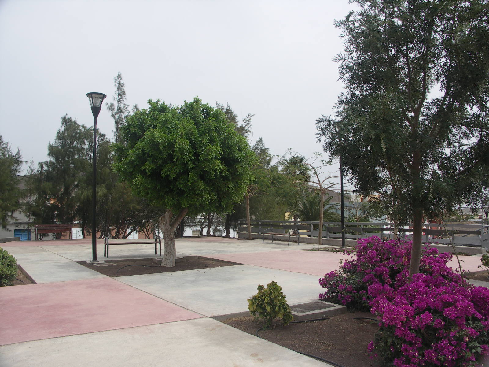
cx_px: 244
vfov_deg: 49.7
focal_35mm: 28
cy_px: 184
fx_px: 396
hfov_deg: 63.4
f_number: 4
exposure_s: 1/1250
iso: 100
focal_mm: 7.2
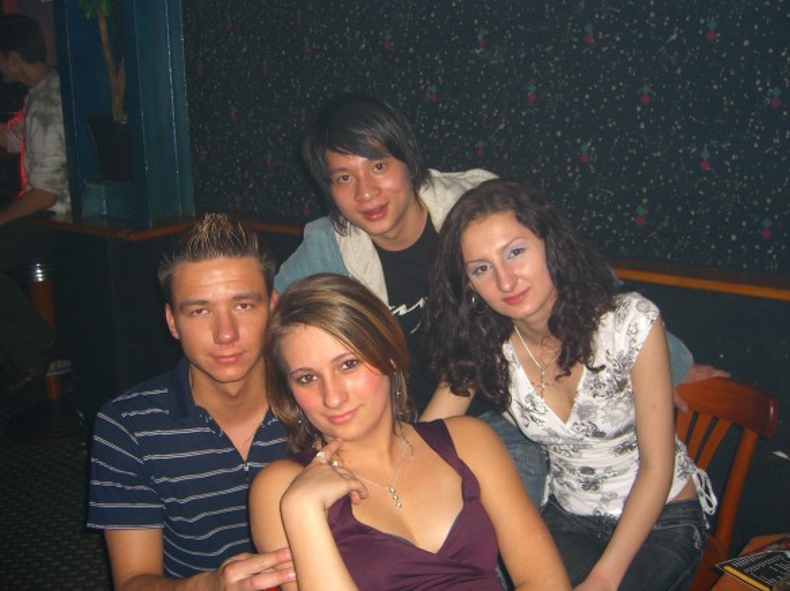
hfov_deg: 47.9
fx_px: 890
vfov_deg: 36.8
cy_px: 296
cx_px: 389
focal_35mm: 39
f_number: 2.8
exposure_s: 1/60
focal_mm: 7.9
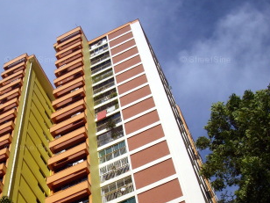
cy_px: 149
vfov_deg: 22.1
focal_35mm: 66
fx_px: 515
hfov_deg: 29.0
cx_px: 70
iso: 80
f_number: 5.6
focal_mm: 6.2
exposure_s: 1/640
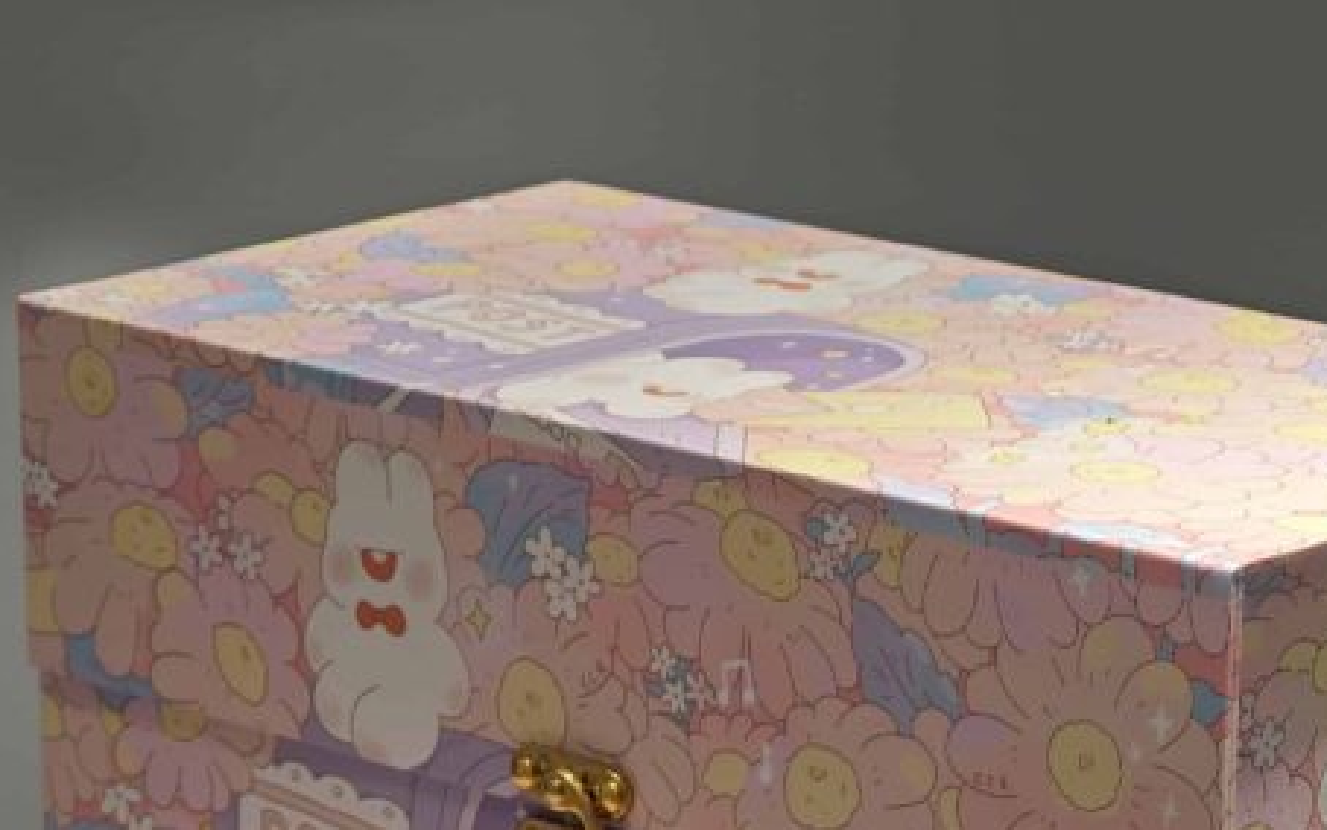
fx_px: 6077
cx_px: 760
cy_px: 1046
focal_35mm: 168
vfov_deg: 7.7
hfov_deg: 12.5
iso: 100
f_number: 2
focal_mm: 10.1
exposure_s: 1/100
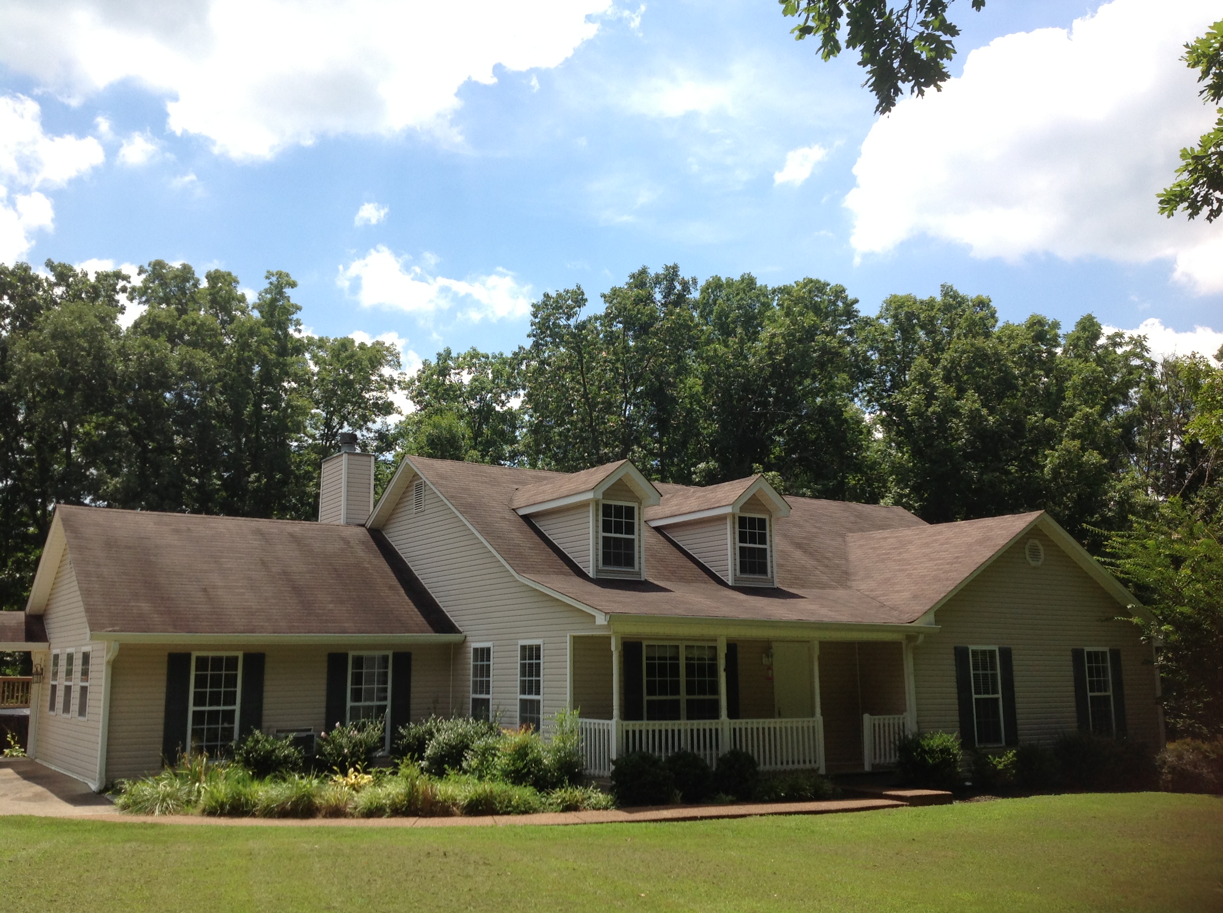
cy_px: 456
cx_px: 612
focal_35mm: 35
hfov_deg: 52.7
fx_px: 1235
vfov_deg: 40.6
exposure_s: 1/1513
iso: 50
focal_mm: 4.28
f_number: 2.4
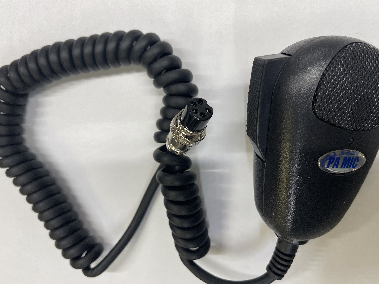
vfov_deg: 49.7
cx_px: 192
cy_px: 136
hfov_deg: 63.4
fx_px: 307
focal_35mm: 28
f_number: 1.6
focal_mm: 5.1
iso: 80
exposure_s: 1/120
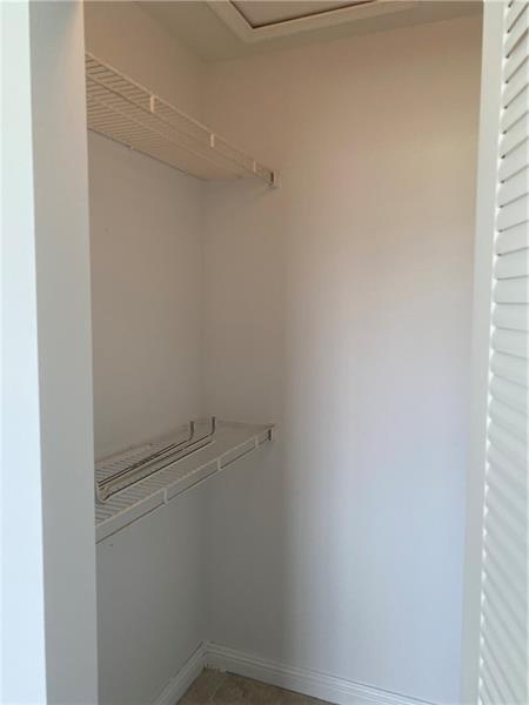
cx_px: 264
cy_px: 352
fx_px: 530
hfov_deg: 53.1
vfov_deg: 67.3
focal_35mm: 26
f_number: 1.8
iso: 100
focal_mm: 4.25
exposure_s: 1/120
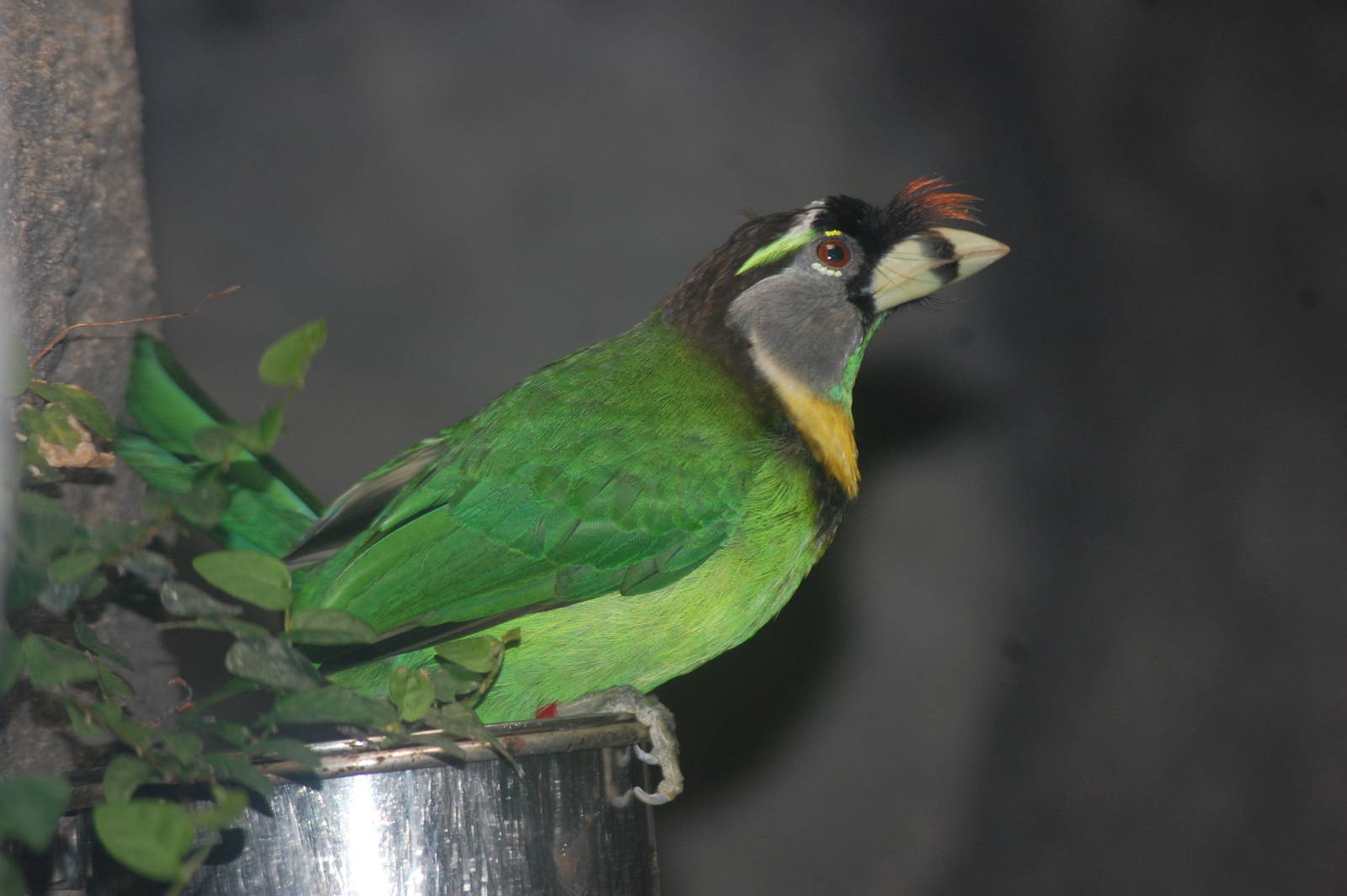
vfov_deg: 5.1
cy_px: 448
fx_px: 10094
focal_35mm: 270
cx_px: 674
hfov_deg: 7.6
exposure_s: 1/60
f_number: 5.6
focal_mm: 180
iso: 400
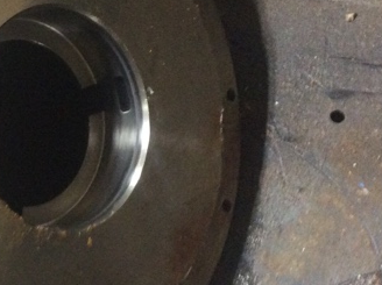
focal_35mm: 78
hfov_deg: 24.2
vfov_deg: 18.8
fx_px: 860
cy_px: 130
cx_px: 22
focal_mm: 3.3
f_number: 2.4
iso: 200
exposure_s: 1/24
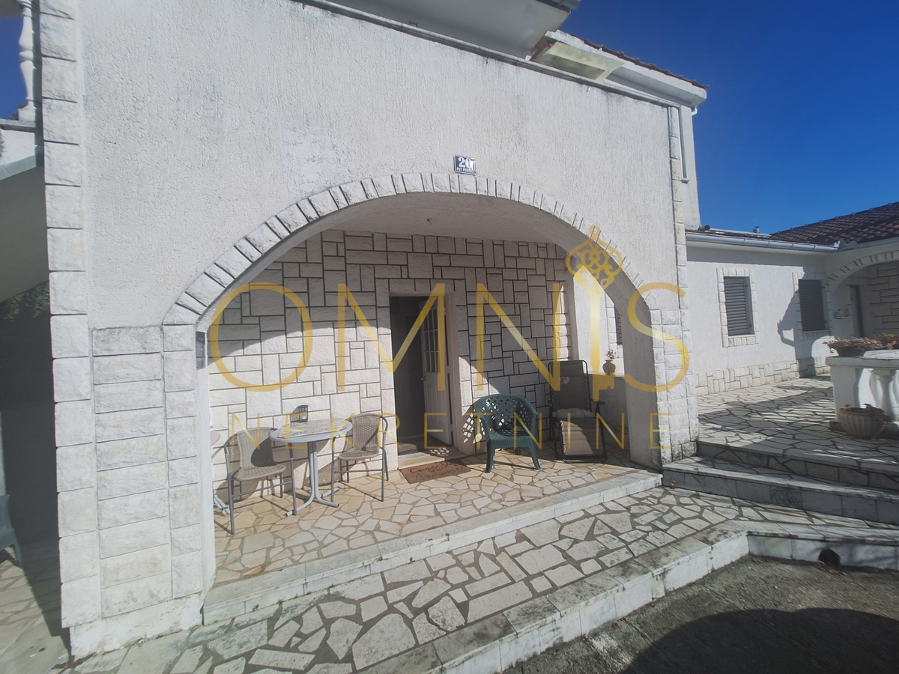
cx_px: 450
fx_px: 338
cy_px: 337
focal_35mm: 13
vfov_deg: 89.9
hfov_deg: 106.2
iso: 40
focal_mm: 1.74
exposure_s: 1/2597
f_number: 2.2
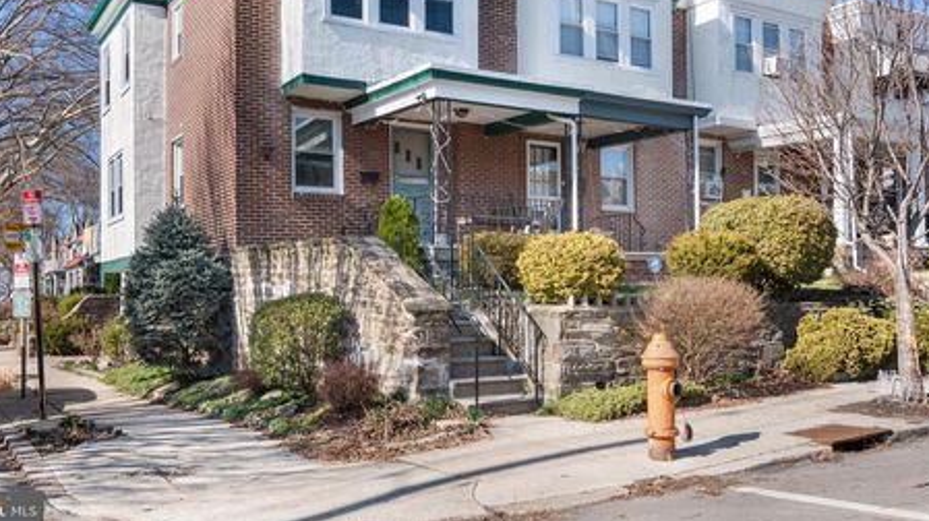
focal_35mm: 35
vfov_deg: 33.4
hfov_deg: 56.6
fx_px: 862
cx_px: 449
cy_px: 183
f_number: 9
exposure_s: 1/15
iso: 250
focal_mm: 20
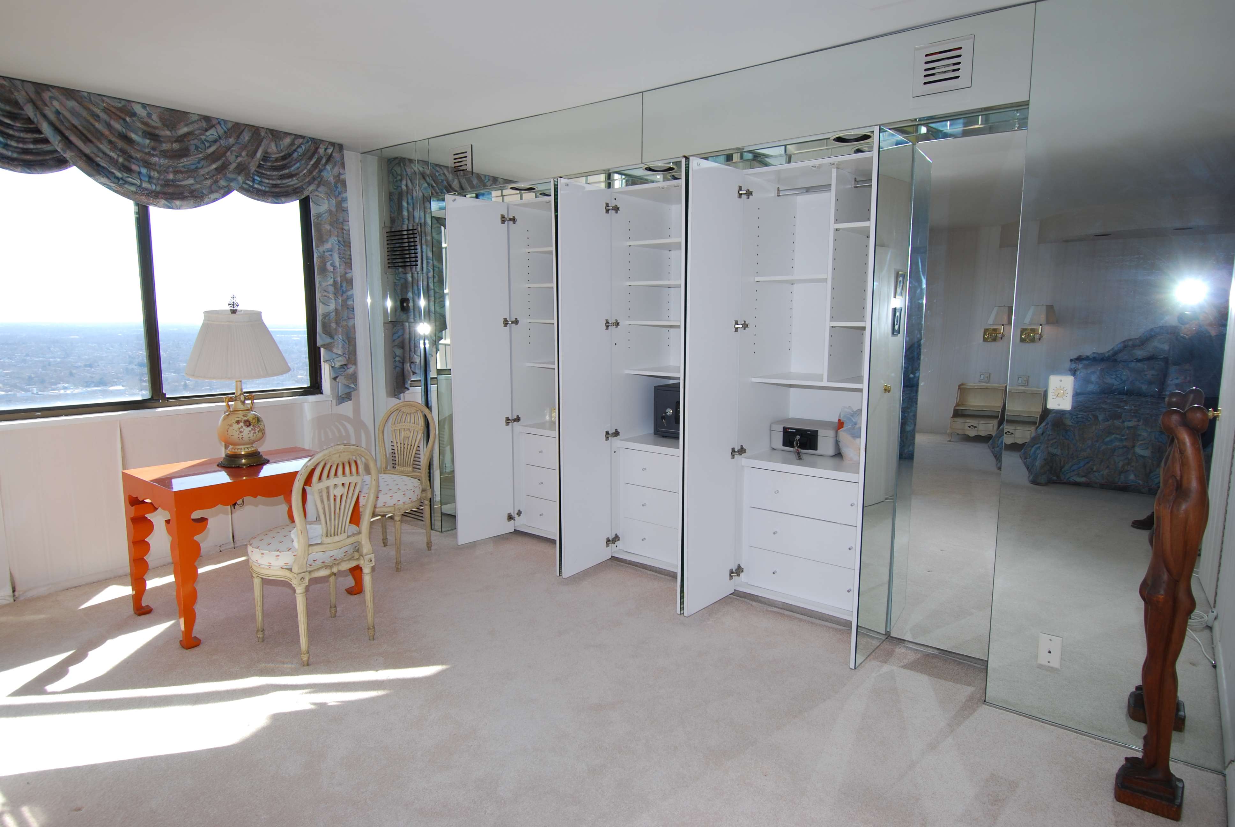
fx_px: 721
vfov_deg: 59.6
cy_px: 414
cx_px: 618
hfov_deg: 81.1
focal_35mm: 21
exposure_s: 1/125
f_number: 5.6
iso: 100
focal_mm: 14
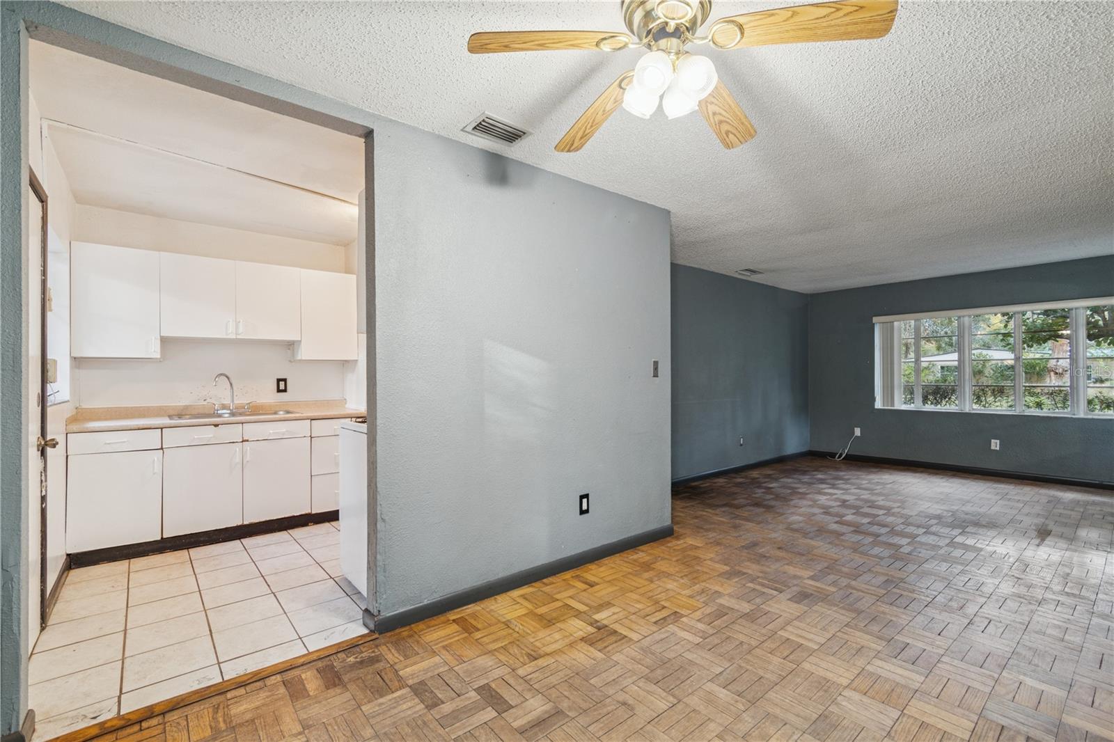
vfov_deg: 77.3
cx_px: 557
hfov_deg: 100.4
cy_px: 371
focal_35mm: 15
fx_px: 464
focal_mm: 10
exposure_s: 1/1.67
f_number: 8
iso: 200
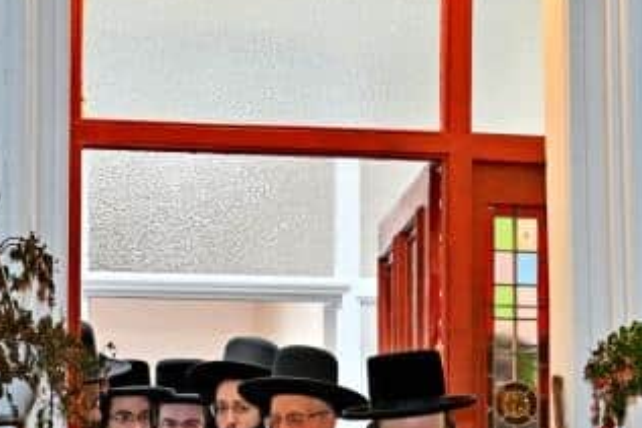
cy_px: 502
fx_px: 2477
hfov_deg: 14.7
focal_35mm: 139
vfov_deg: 9.7
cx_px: 456
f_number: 4
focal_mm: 43
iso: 2500
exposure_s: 1/160
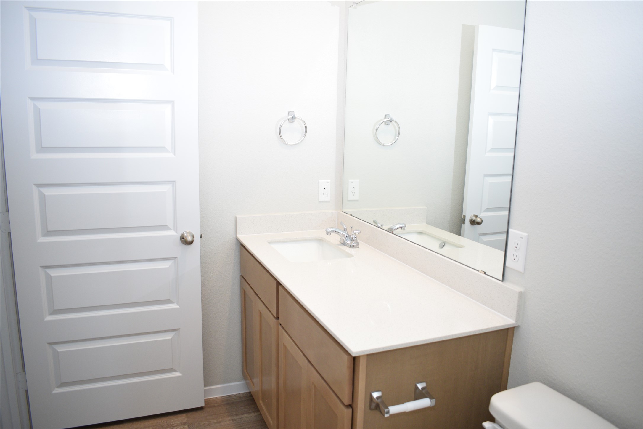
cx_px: 322
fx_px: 482
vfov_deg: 47.9
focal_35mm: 27
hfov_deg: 67.4
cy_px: 214
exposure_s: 1/60
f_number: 4
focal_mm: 18
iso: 720
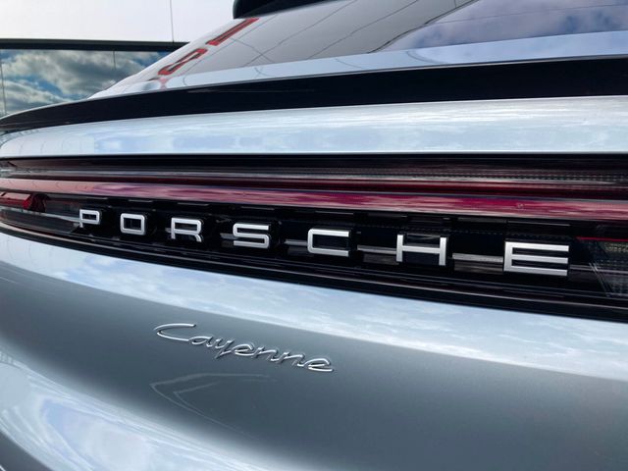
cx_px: 314
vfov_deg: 49.7
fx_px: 508
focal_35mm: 28
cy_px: 236
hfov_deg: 63.4
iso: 20
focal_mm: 3.99
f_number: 1.8
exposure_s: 1/1066
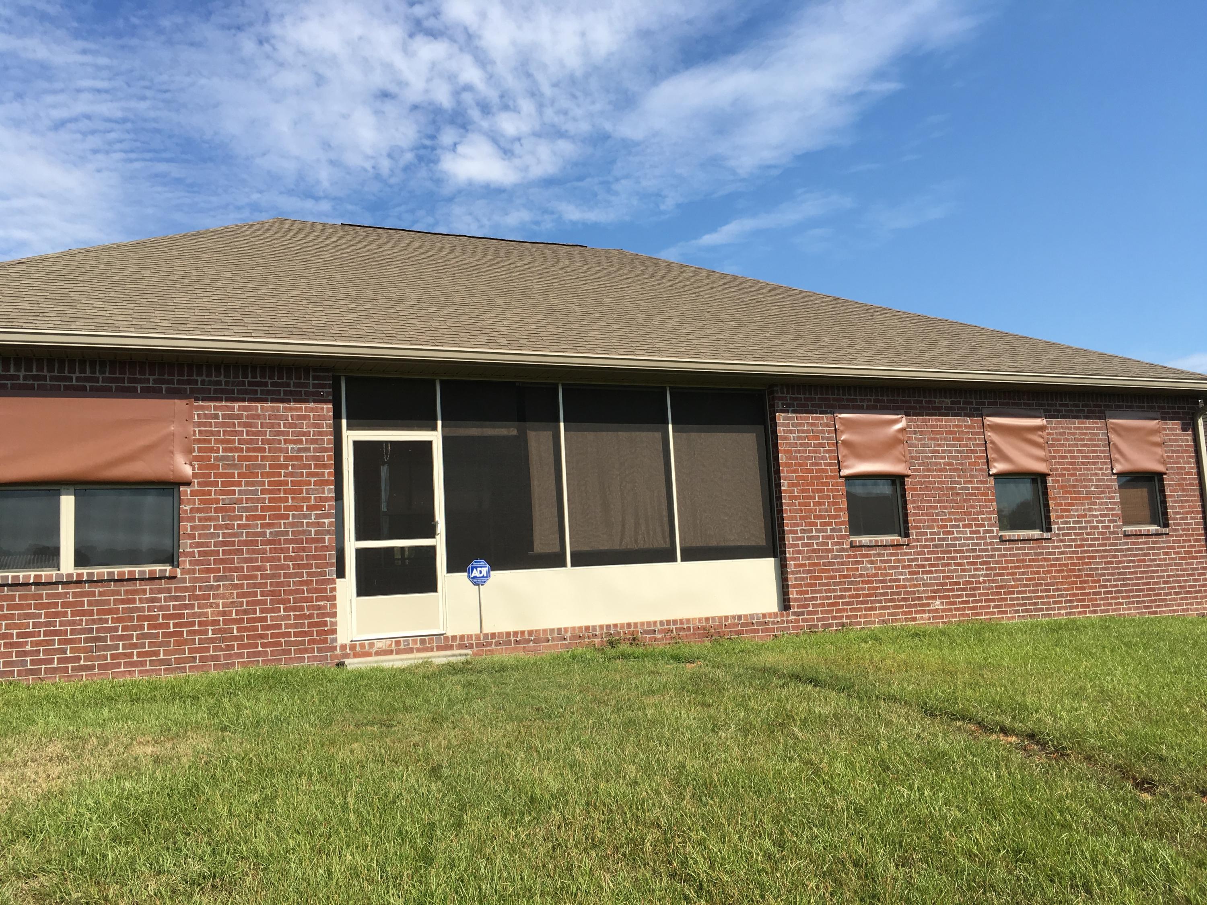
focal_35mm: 29
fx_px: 1011
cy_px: 452
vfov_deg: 48.2
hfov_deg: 61.7
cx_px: 604
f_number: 2.2
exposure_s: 1/1538
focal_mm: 4.15
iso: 25
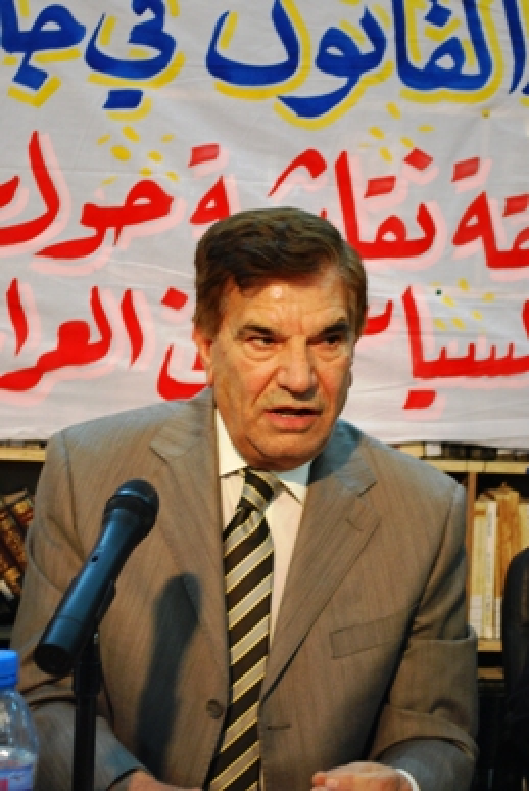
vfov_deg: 28.0
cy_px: 396
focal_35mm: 72
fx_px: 1583
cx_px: 264
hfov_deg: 19.0
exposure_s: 1/20
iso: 800
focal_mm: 48
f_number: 5.6
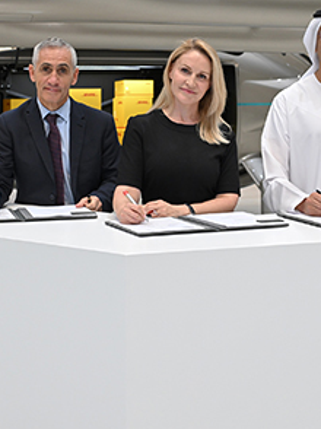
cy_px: 151
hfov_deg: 20.7
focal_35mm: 71
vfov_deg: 27.3
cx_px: 178
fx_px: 879
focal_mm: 35
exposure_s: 1/125
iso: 800
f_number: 4
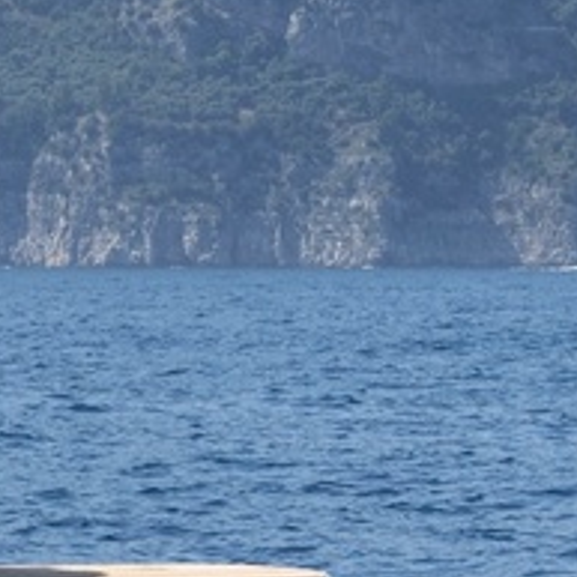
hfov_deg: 4.5
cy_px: 293
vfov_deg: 4.7
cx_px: -1142
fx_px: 6978
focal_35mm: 370
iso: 400
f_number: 7.1
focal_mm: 70
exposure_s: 1/1000
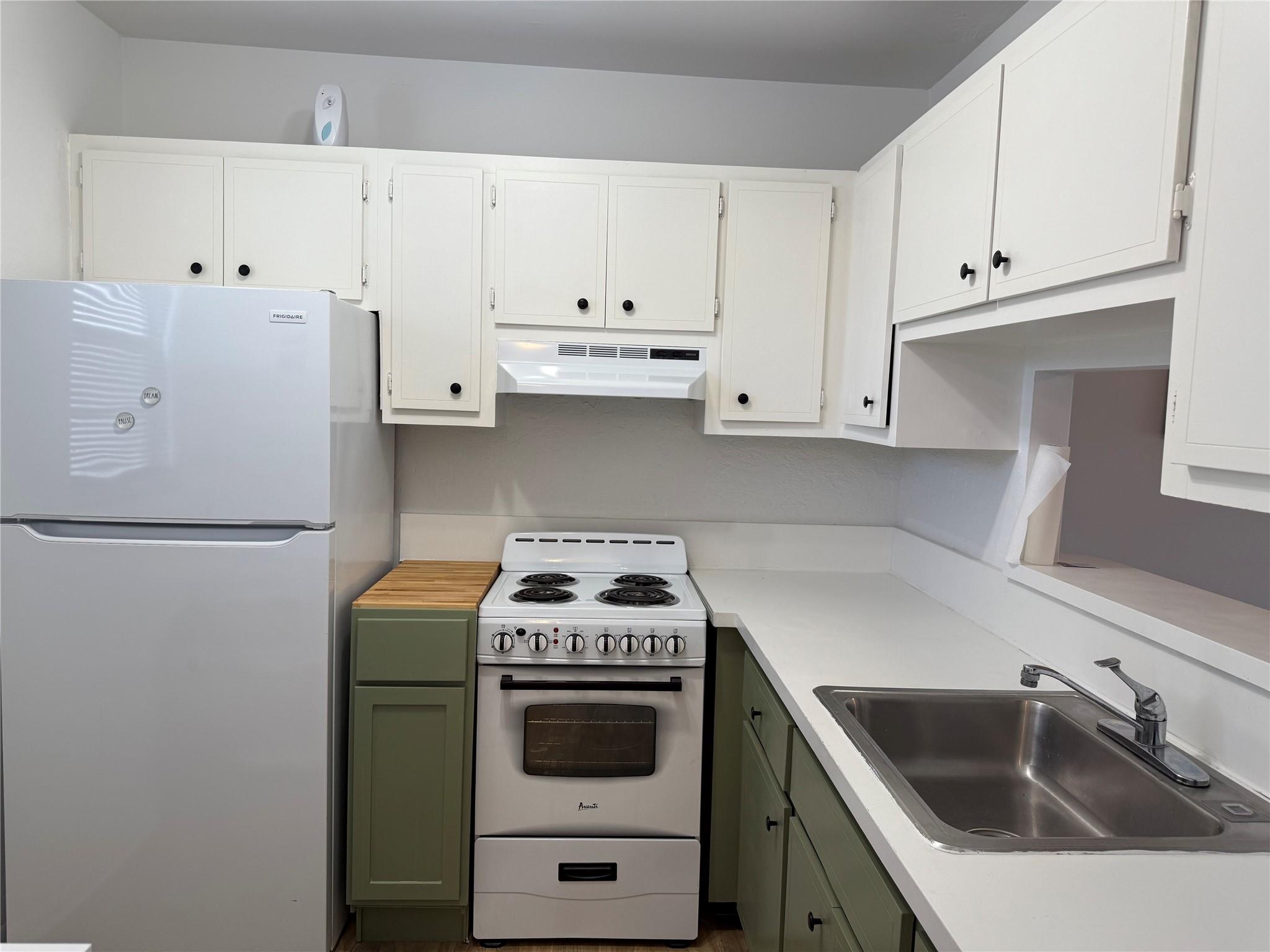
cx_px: 635
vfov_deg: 56.8
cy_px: 476
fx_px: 881
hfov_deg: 71.6
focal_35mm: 24
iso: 80
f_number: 1.78
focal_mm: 6.76
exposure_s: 1/120
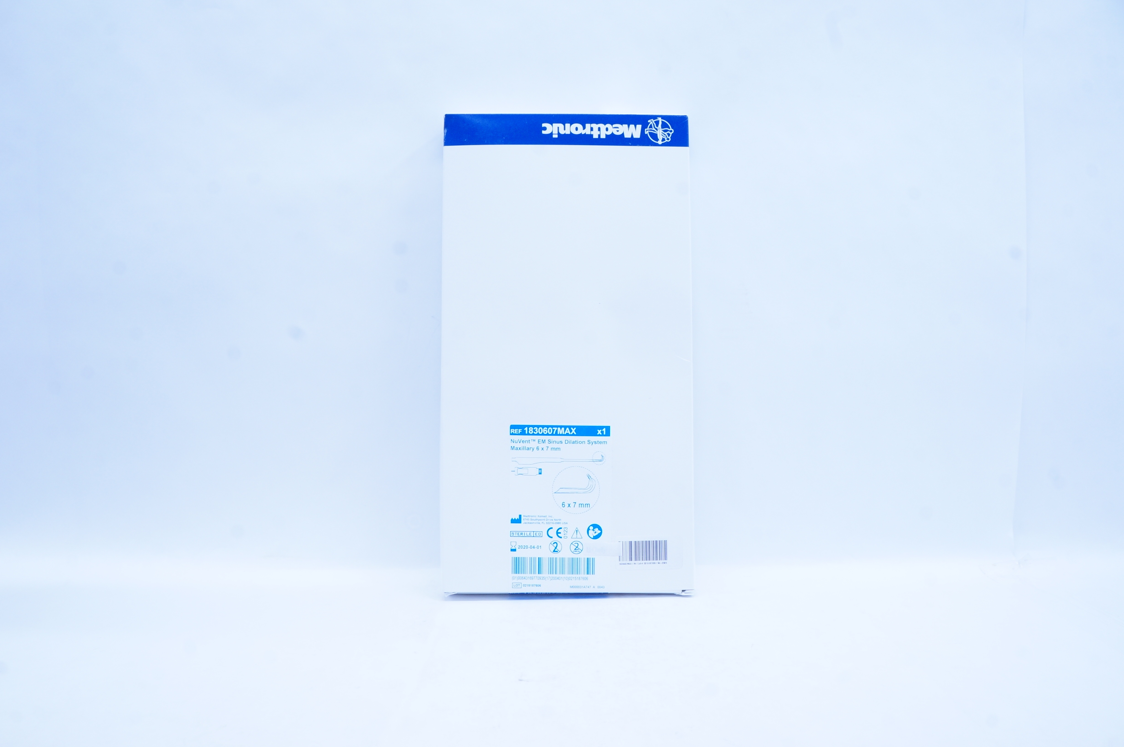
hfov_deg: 67.4
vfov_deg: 47.8
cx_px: 562
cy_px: 374
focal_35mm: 27
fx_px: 842
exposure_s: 1/13
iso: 400
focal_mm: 18
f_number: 13
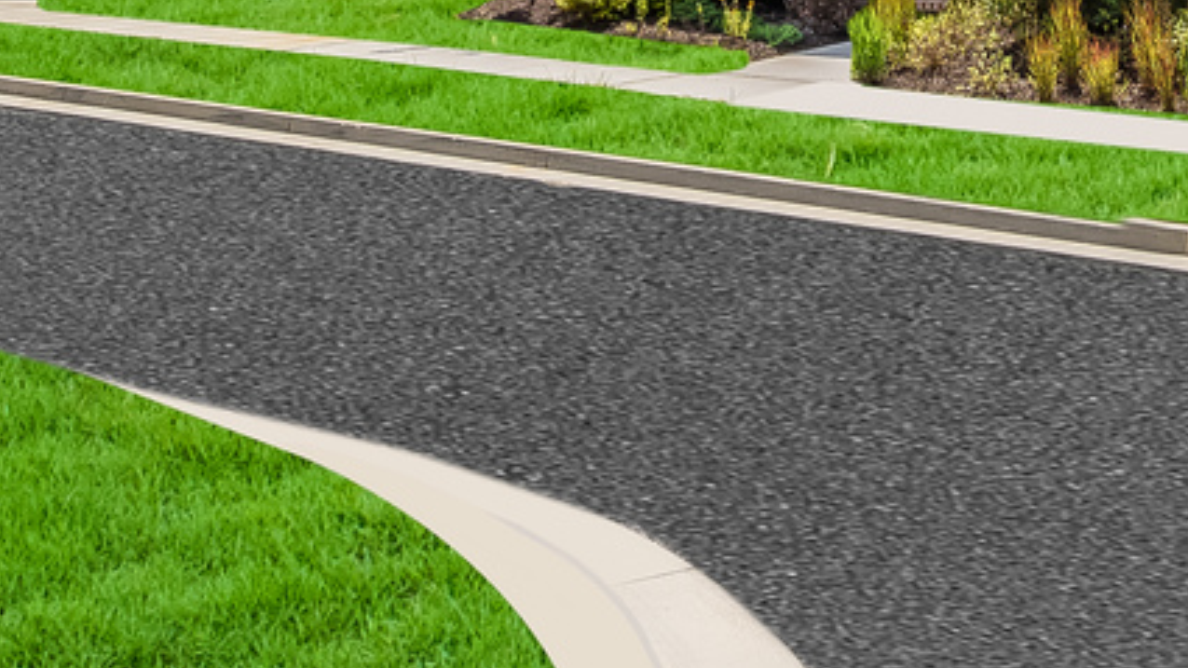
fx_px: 2236
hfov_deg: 26.0
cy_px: -530
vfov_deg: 14.8
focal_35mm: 71
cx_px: 1484
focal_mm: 18
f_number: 8
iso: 200
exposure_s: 1/640
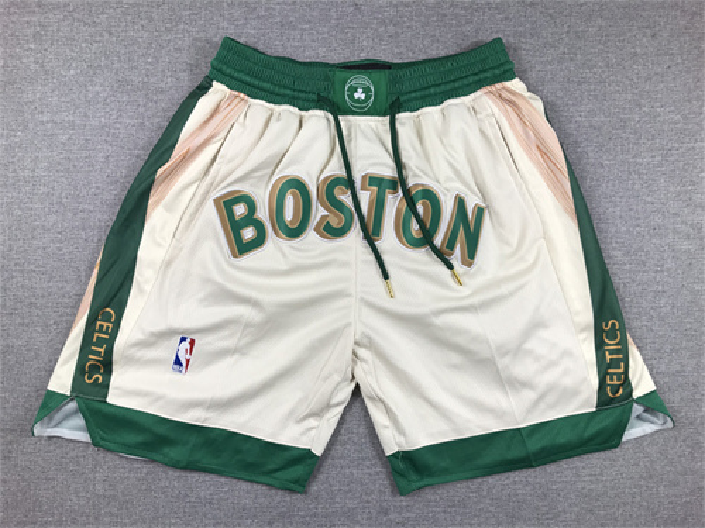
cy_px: 264
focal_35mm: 28
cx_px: 352
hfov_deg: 63.4
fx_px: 570
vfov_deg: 49.7
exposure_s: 1/109
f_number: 1.8
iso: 20
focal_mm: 3.99
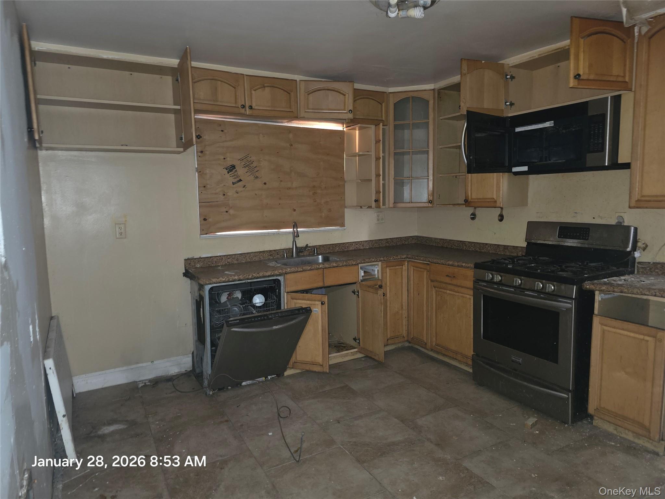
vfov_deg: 58.9
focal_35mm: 23
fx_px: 442
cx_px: 332
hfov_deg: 73.9
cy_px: 250
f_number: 1.7
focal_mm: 6.3
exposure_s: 1/12
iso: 250
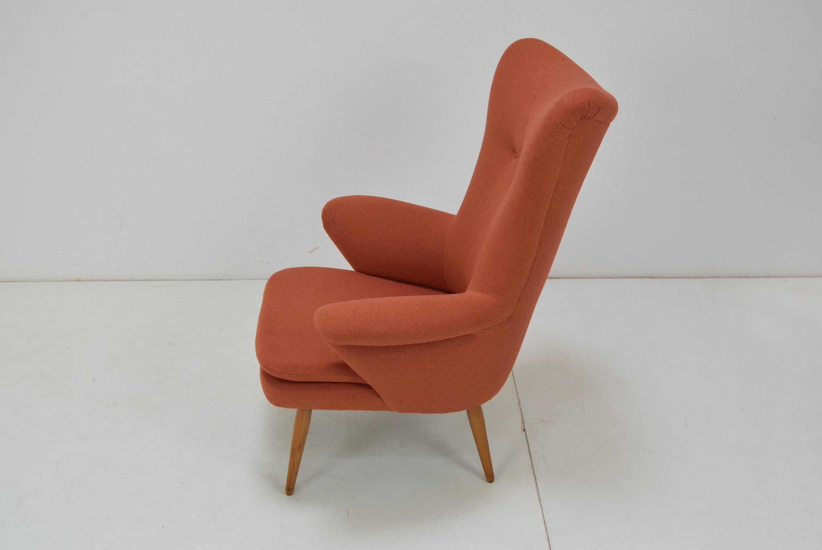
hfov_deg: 49.5
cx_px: 411
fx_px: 891
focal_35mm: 39
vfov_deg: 34.3
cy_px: 275
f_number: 8
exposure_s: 1/250
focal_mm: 26
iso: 1600
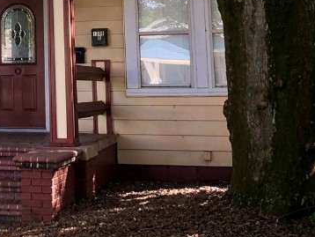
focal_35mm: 80
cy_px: -13
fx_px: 728
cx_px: 8
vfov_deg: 17.9
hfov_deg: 23.5
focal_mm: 4
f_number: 1.8
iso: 25
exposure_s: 1/120
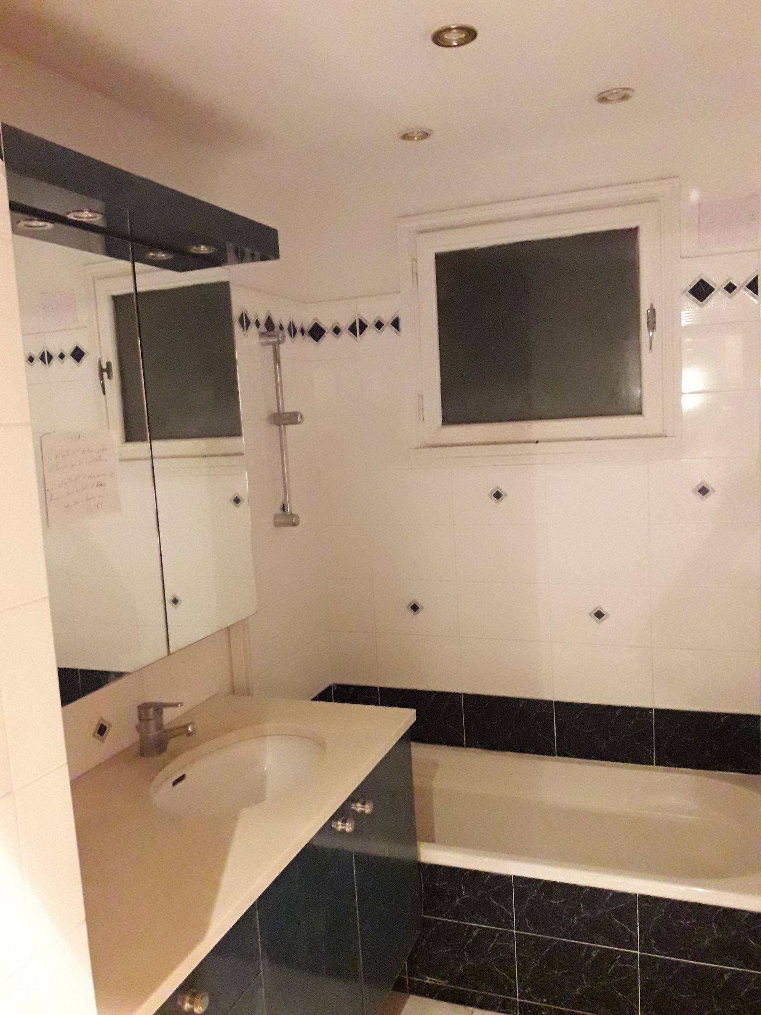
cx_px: 380
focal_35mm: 28
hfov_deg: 49.7
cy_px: 508
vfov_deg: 63.4
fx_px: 821
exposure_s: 1/17
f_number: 1.9
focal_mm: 3.7
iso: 800
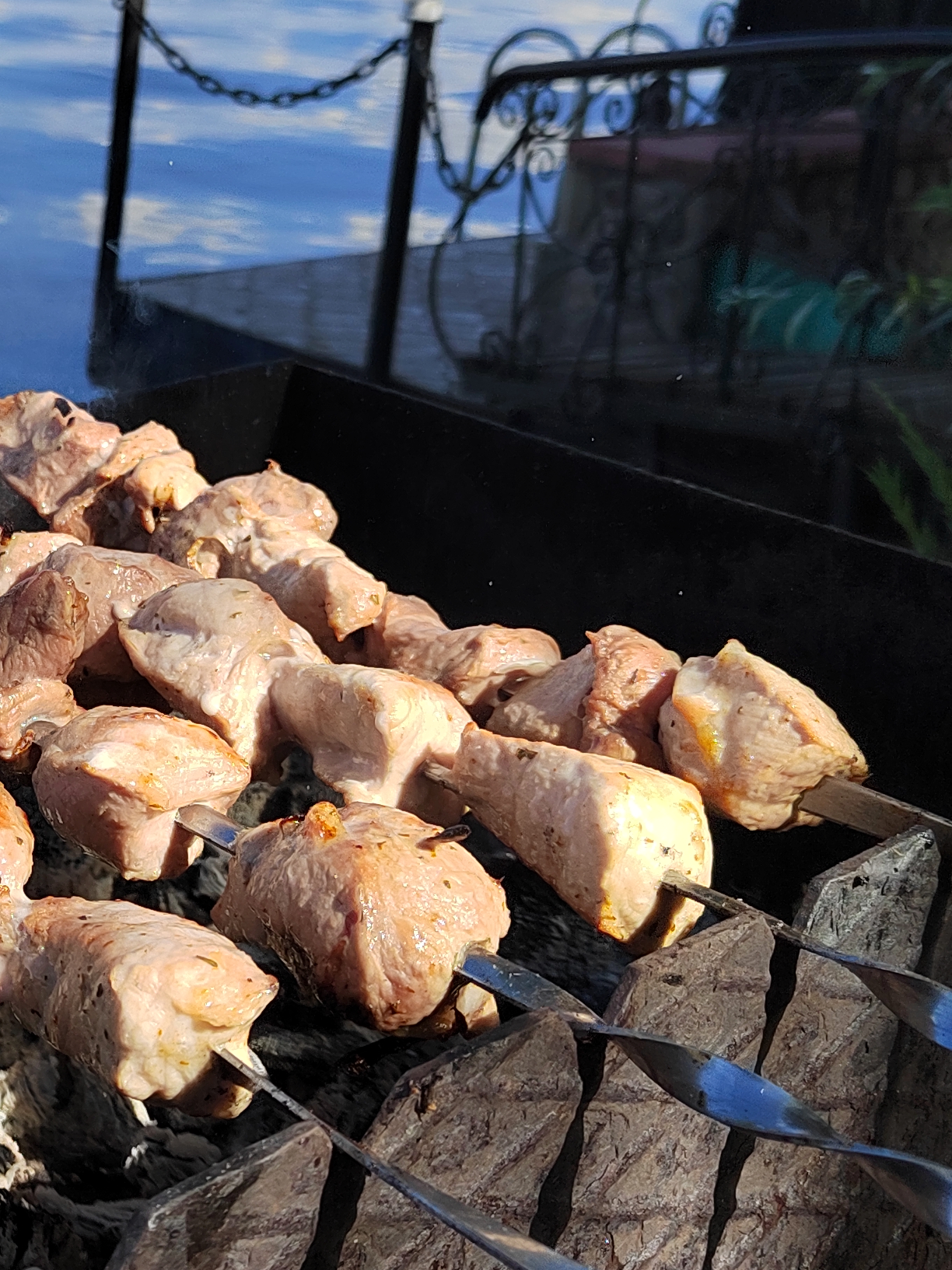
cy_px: 563
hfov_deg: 24.2
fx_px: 2018
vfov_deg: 34.9
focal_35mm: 55
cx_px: -176
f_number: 1.9
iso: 272
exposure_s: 1/2000
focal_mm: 5.52
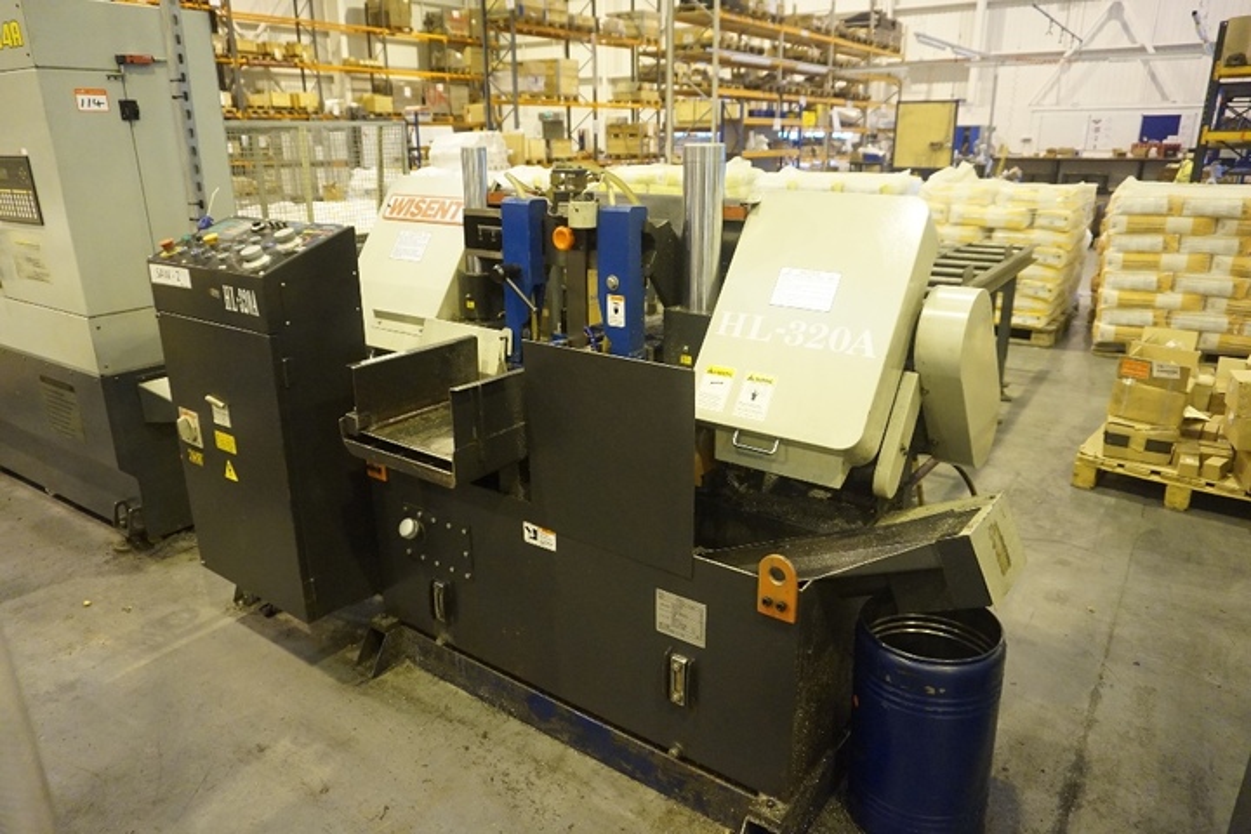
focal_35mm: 24
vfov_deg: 53.1
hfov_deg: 73.7
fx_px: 834
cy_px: 417
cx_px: 626
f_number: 3.5
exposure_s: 1/80
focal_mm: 16
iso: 3200
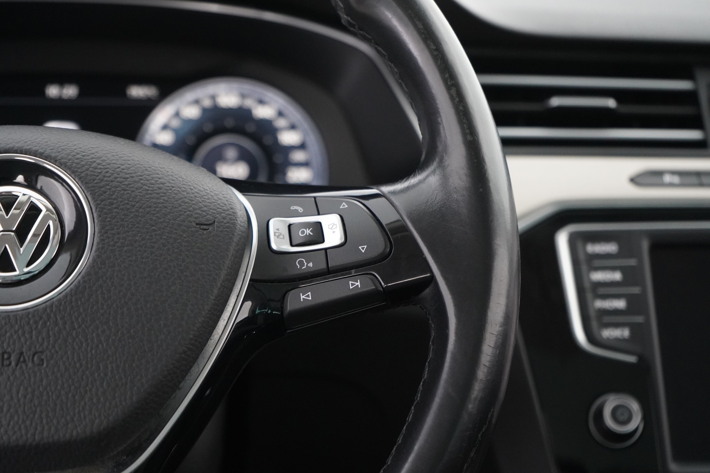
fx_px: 1380
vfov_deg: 19.5
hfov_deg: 28.8
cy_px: 236
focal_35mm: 70
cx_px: 355
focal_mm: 70
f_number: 5.6
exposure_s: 1/25
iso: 6400
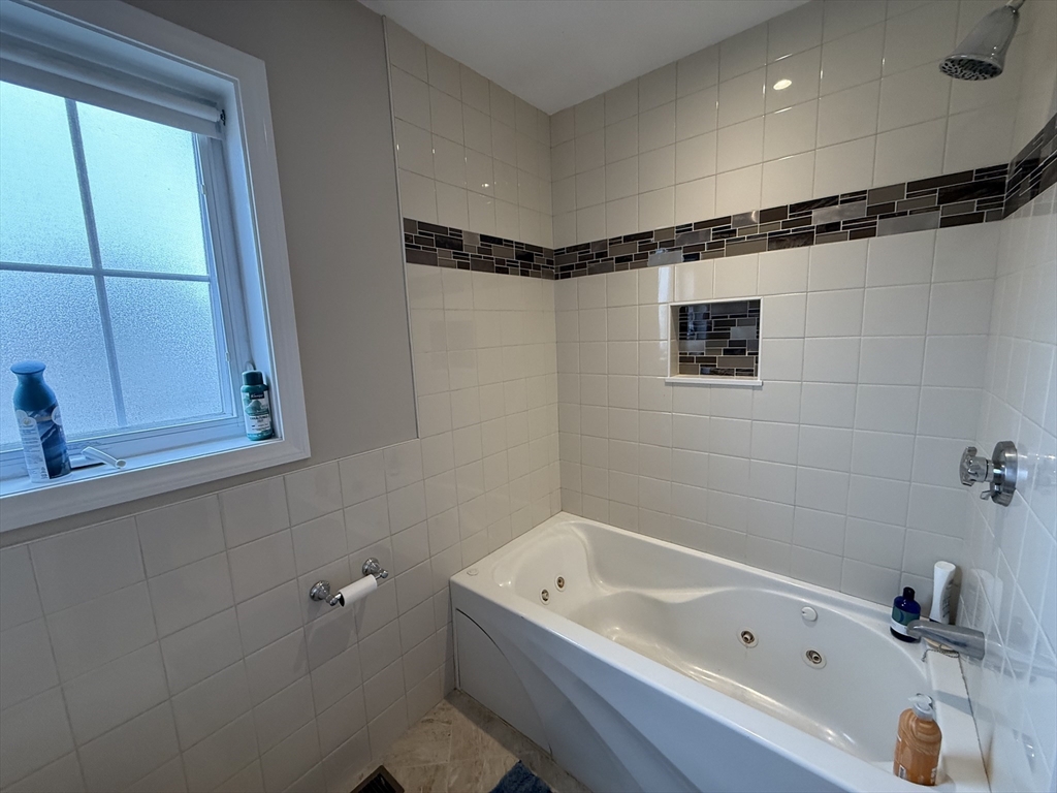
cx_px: 528
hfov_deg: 102.1
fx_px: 427
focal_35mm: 14
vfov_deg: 85.7
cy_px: 396
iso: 250
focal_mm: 2.22
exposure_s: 1/60
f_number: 2.2
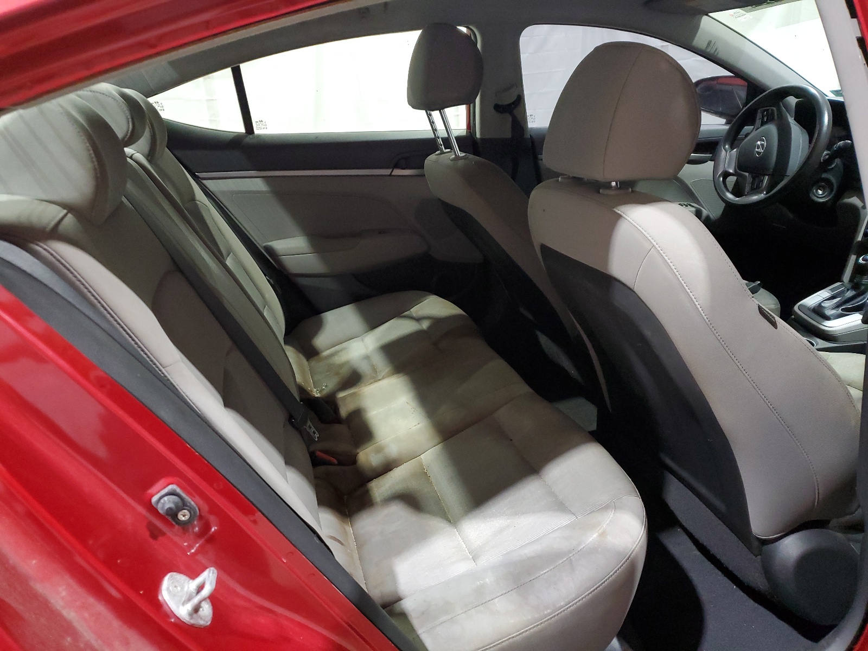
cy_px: 326
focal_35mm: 26
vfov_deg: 53.1
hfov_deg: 67.3
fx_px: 652
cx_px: 434
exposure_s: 1/60.2
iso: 298
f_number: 1.5
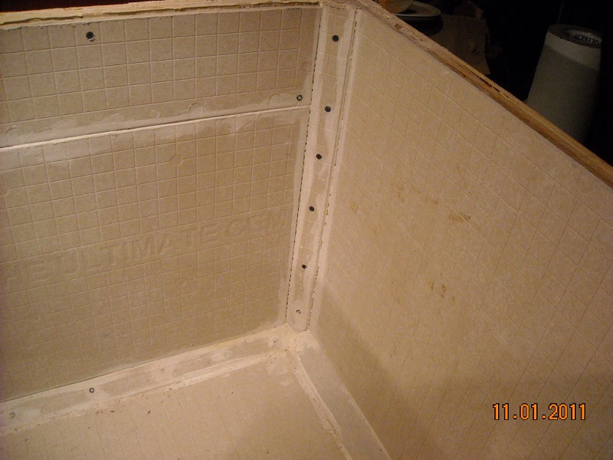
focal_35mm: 35
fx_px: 620
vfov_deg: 40.7
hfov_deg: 52.6
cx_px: 306
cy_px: 230
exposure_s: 1/250
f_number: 2.8
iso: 436
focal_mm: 5.7
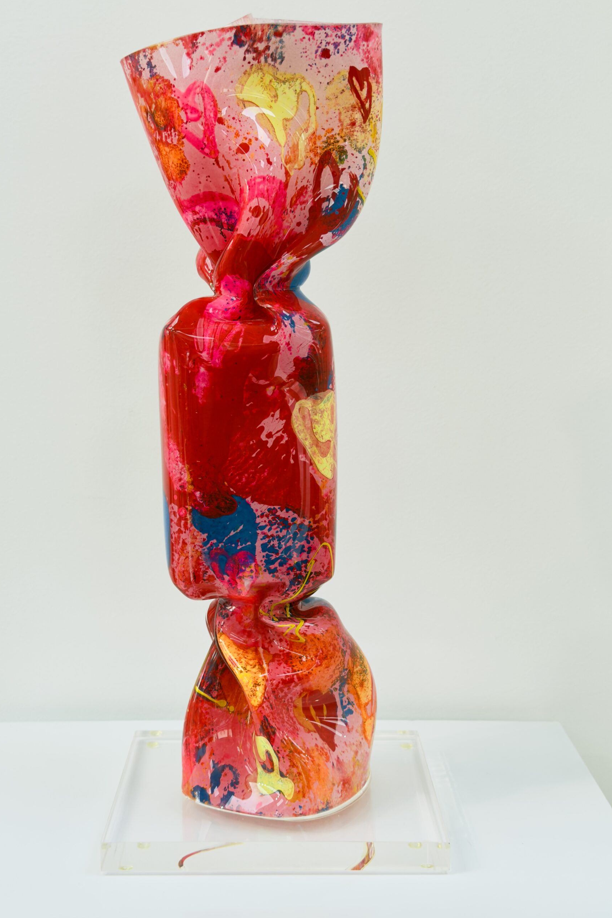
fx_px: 1275
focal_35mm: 50
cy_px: 459
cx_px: 283
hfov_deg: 27.0
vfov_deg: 39.6
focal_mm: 6.76
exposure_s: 1/191
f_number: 1.78
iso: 50
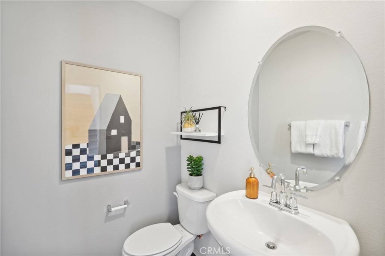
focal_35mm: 16
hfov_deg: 96.8
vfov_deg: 73.7
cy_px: 128
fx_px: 171
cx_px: 192
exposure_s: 1/10
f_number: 8
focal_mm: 16
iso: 400
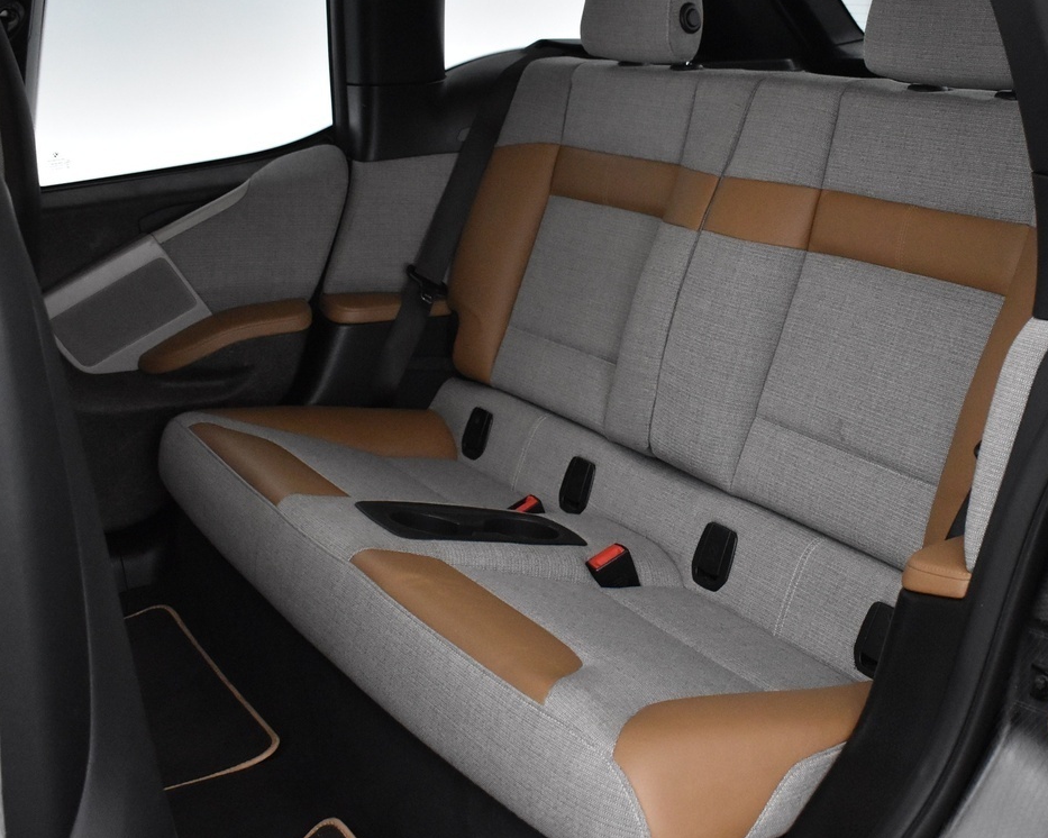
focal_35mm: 44
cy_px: 398
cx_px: 653
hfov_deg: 41.7
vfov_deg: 34.1
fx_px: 1364
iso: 3200
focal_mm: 18
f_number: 3.5
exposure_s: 1/50
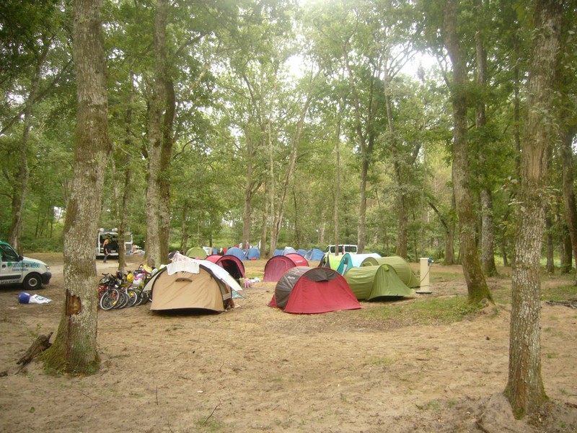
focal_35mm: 35
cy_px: 216
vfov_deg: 40.7
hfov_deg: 52.6
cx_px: 288
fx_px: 583
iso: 125
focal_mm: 5.8
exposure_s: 1/30
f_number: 2.8
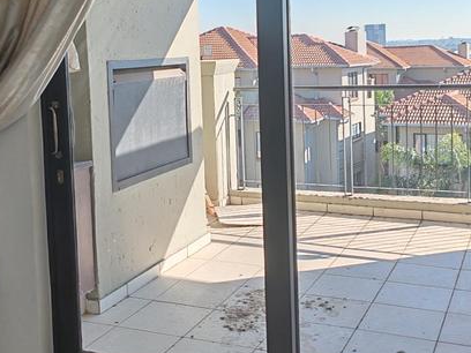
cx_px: 212
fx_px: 721
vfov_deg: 27.2
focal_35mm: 53
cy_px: 100
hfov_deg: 36.1
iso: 50
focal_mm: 6.12
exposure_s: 1/110
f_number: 1.9
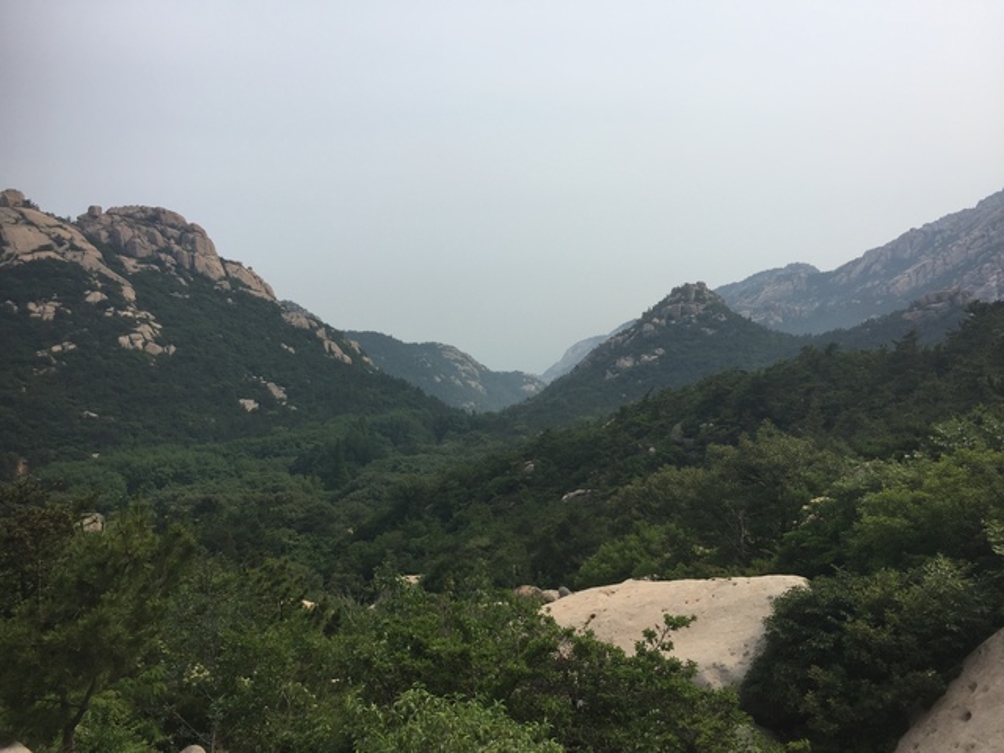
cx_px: 502
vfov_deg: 48.2
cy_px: 376
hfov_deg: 61.7
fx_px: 841
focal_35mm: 29
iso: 32
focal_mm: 4.15
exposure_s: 1/2326
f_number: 2.2
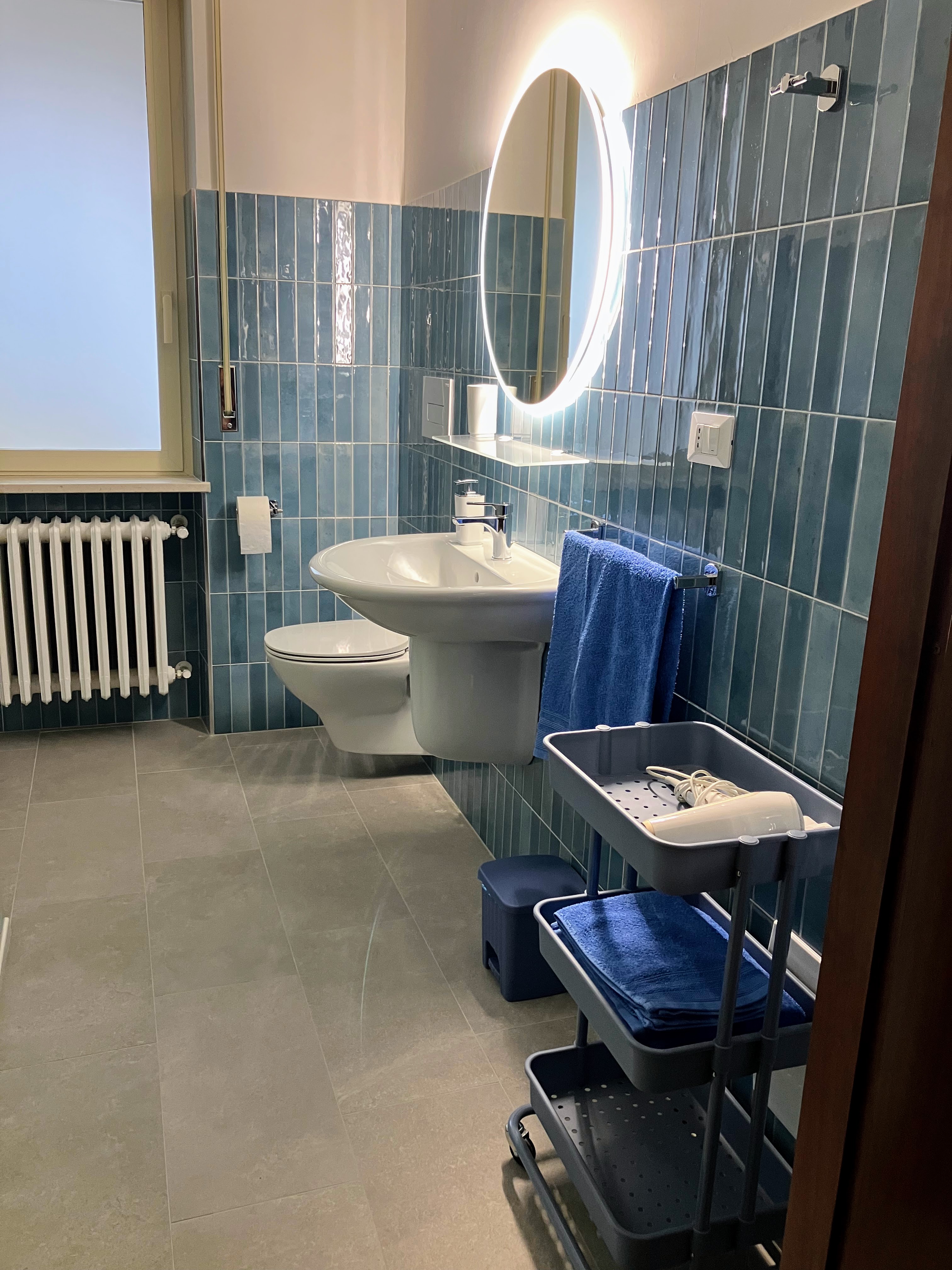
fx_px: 1027
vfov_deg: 63.4
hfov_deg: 49.7
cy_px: 635
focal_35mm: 28
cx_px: 476
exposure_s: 1/50
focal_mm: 3.99
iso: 160
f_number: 1.8
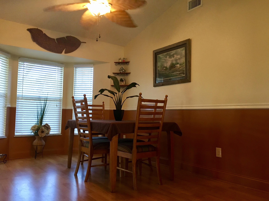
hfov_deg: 61.7
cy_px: 100
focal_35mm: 29
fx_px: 225
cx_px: 134
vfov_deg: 48.2
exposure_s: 1/30
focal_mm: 4.15
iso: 160
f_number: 2.2
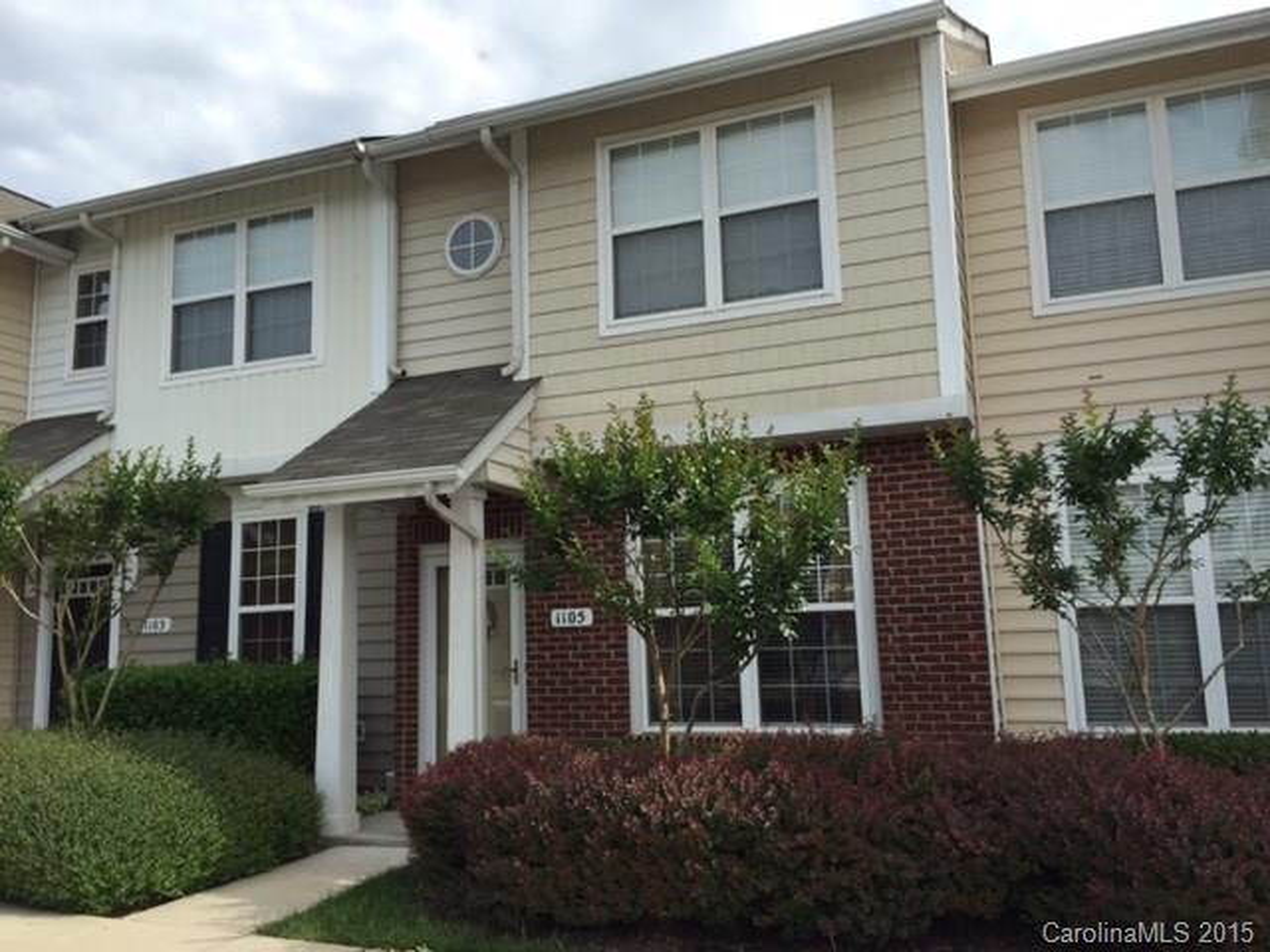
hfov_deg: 61.7
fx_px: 1064
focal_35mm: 29
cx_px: 635
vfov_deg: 48.2
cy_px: 476
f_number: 2.2
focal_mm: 4.15
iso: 32
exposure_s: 1/1582
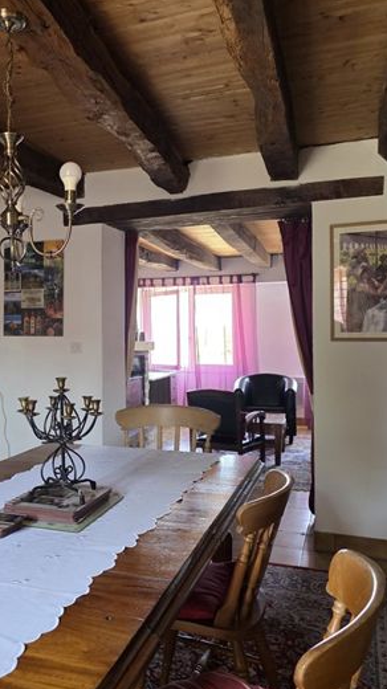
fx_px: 621
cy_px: 345
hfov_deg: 33.6
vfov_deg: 58.0
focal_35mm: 34
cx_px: 75
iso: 500
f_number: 1.7
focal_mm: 6.3
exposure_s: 1/100
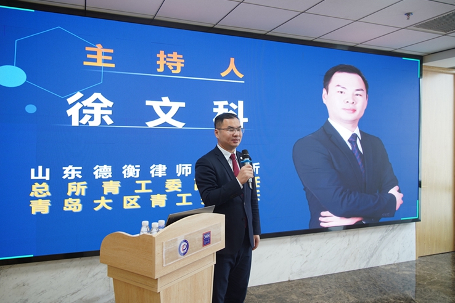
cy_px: 144
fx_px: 329
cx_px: 223
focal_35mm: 26
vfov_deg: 49.5
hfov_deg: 69.4
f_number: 4
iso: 250
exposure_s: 1/30
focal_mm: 24
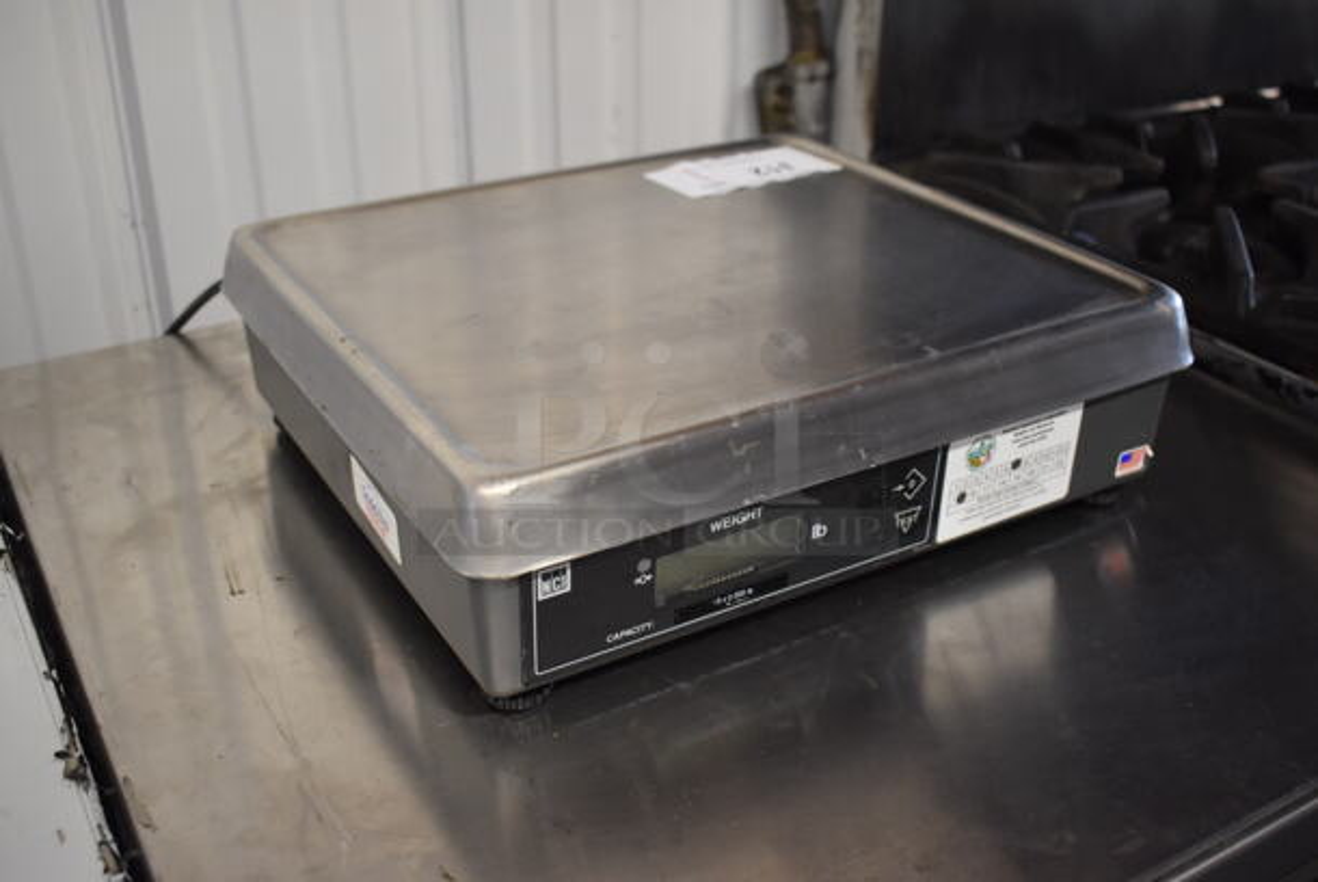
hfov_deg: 51.2
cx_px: 659
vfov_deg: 35.6
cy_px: 441
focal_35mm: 38
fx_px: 1374
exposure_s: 1/125
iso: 1400
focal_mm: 25
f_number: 4
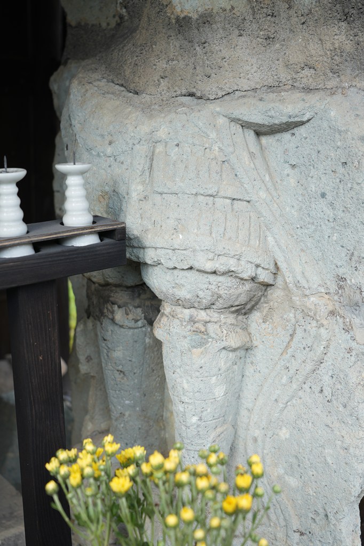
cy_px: 273
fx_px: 713
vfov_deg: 41.9
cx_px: 182
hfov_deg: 28.6
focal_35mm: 47
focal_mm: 47
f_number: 4.5
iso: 100
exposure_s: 1/80
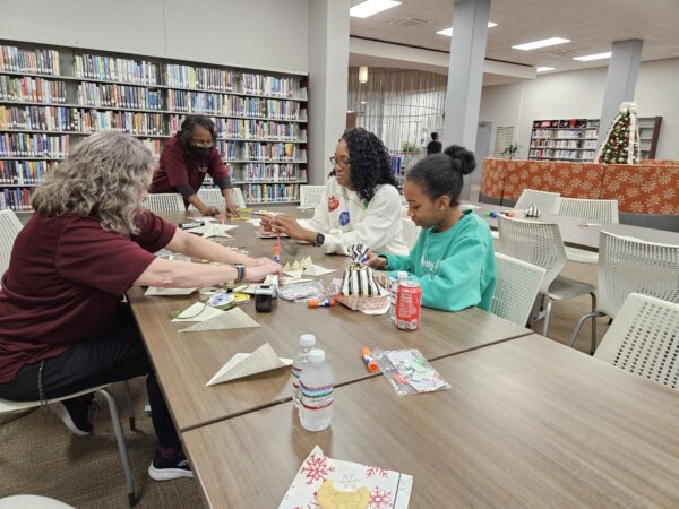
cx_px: 340
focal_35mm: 23
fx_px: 451
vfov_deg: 58.9
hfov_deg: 73.9
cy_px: 254
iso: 640
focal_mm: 5.4
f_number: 1.8
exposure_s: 1/120
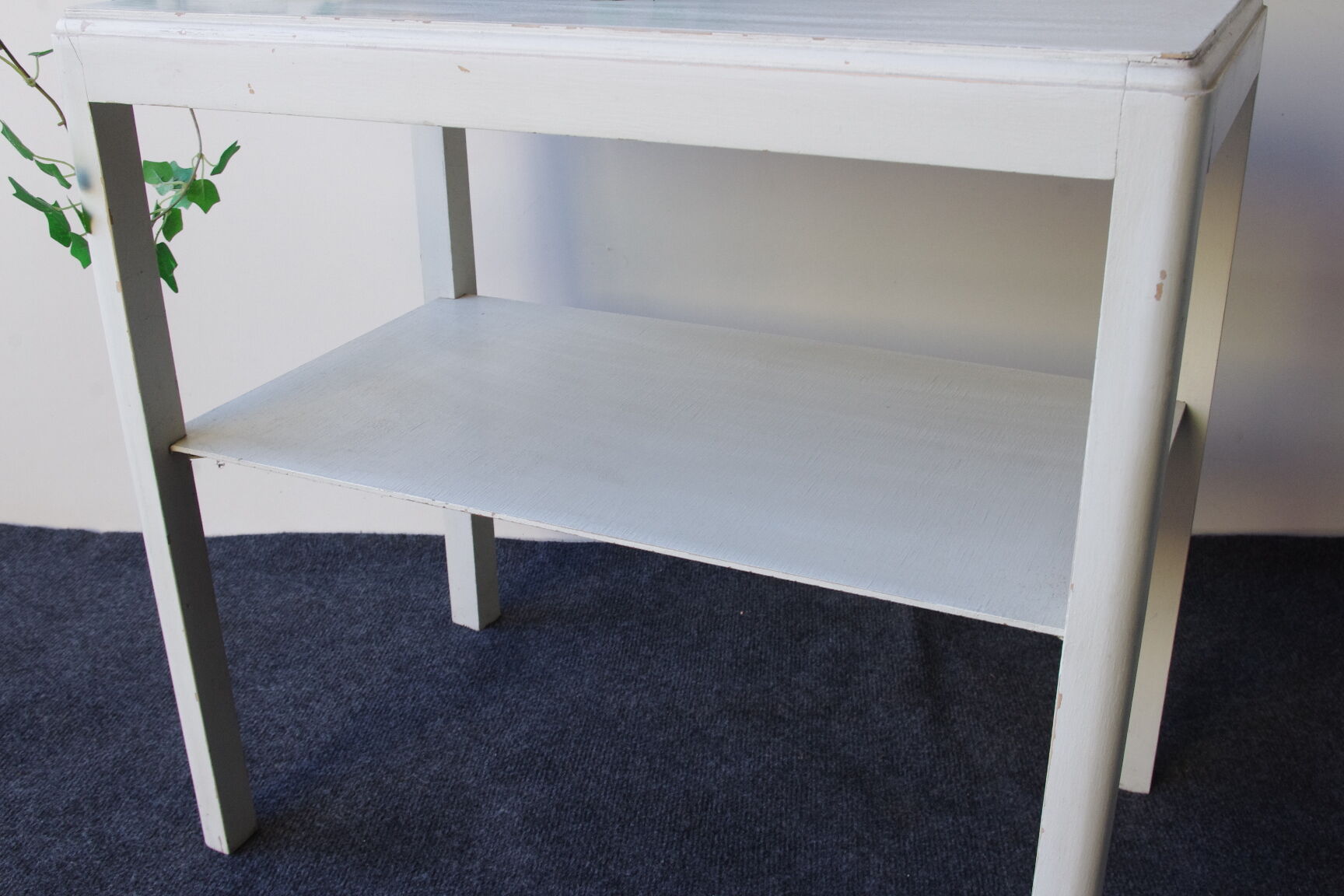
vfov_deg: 36.9
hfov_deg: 53.1
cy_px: 448
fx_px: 1344
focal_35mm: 36
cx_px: 672
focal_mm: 24.38
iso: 800
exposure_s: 1/60
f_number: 8
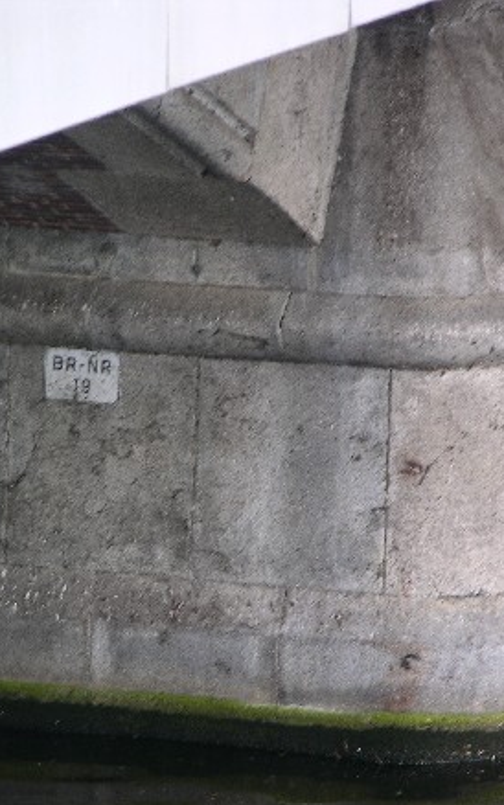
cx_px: 200
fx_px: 8741
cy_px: 402
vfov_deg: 5.3
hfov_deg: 3.3
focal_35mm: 398
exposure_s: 1/22.7
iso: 50
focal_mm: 71.2
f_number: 4.2
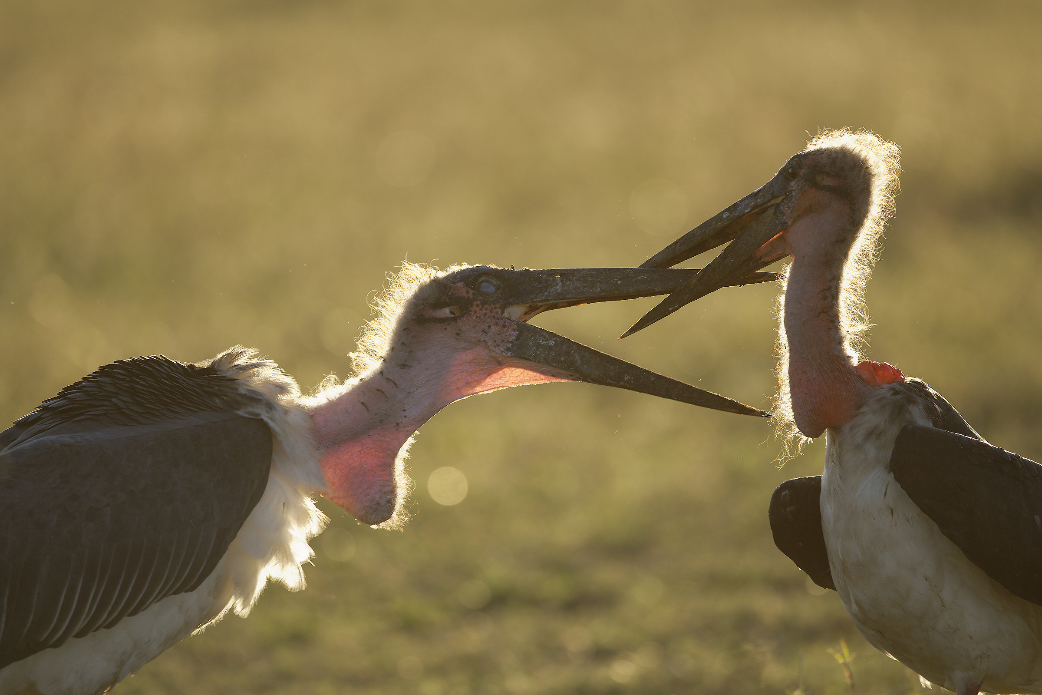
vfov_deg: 2.7
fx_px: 14471
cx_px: 521
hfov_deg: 4.1
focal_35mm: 500
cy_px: 348
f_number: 4
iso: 250
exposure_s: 1/1000
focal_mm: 500
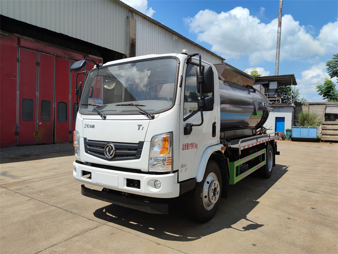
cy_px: 127
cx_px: 169
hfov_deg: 71.6
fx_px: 234
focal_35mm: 24
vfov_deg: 56.8
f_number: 1.69
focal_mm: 6.72
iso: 50
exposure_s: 1/3032
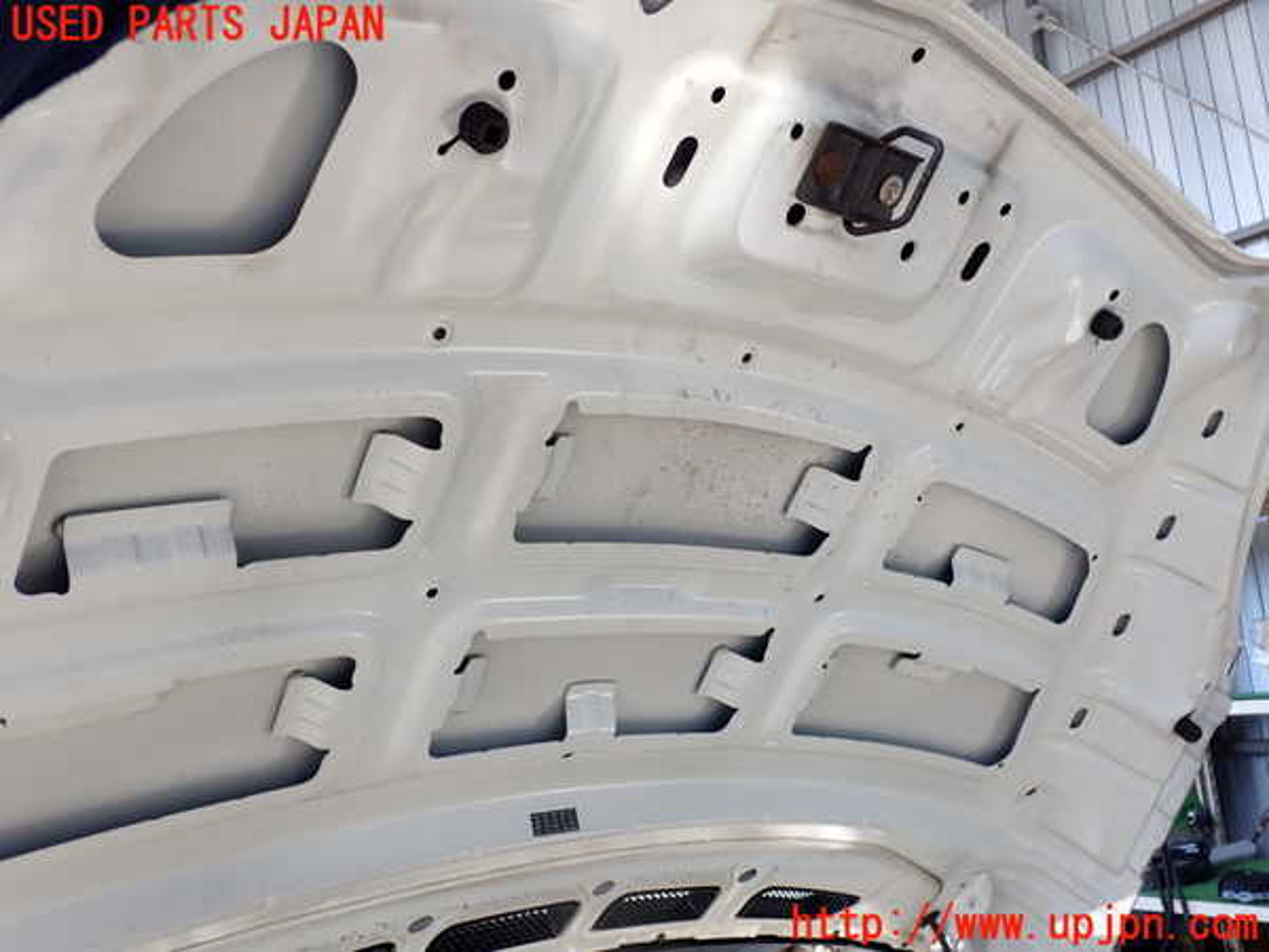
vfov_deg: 46.8
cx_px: 634
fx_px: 1100
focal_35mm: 30
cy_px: 476
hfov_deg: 60.0
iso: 100
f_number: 3.2
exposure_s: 1/125
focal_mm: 5.4
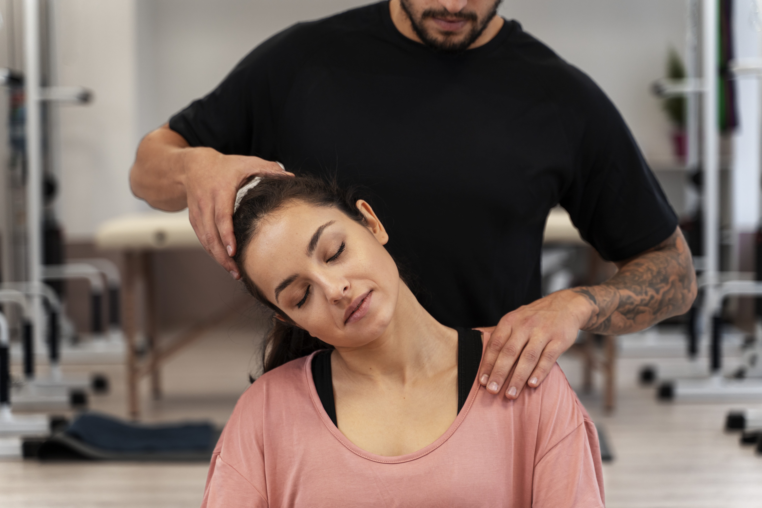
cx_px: 381
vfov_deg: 18.2
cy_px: 254
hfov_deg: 27.0
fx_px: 1588
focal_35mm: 75
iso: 320
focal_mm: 75
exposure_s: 1/160
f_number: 2.8
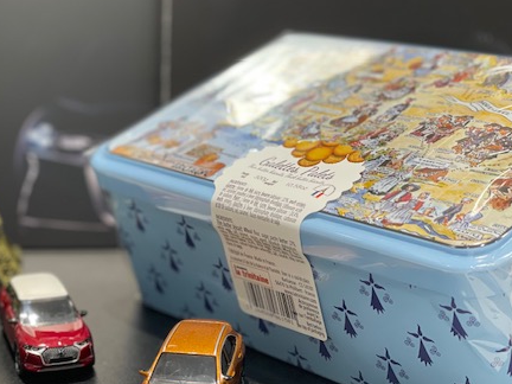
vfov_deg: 19.1
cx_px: 136
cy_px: 205
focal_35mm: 77
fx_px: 1139
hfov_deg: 25.1
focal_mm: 6
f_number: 2
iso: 100
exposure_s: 1/122
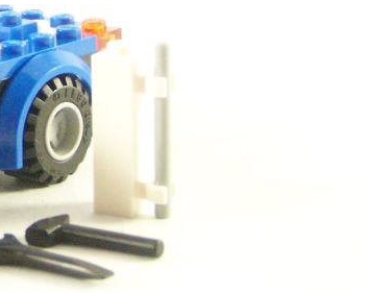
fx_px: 1820
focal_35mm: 168
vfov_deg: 9.1
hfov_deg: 11.2
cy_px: -46
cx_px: -103
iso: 400
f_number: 3.1
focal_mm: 9.8
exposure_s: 1/60
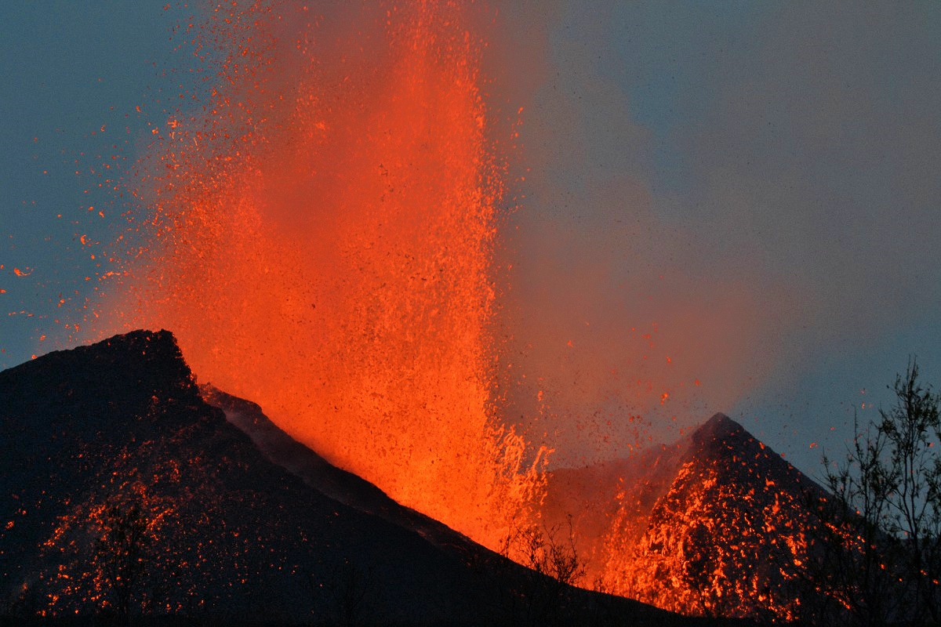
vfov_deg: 7.3
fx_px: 4901
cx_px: 470
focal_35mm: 188
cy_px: 314
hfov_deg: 11.0
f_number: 8
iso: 280
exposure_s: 1/60
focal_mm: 125
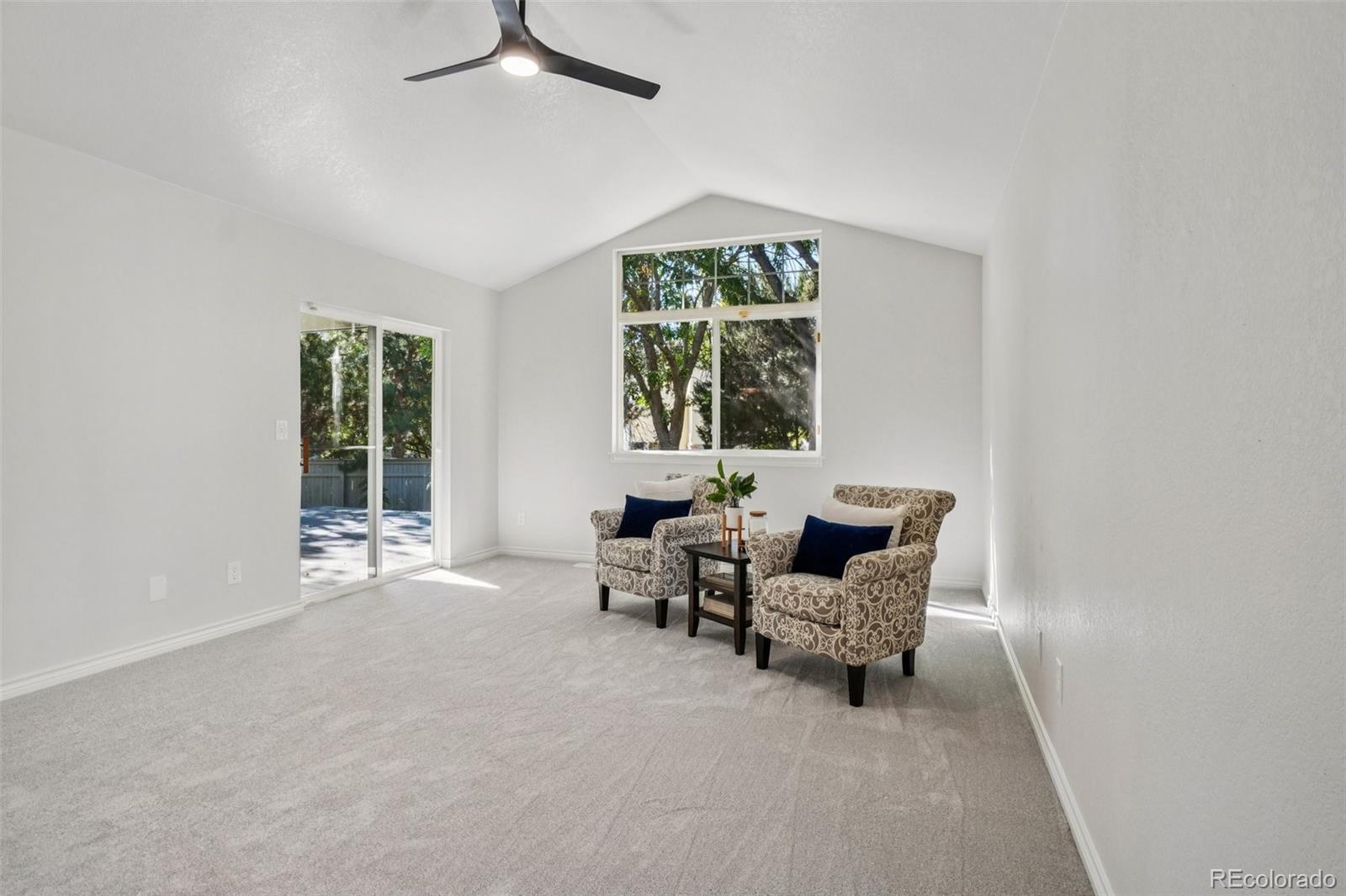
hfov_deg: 95.0
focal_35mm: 16
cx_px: 673
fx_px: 617
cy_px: 448
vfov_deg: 72.0
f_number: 8
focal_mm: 11
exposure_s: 1/50
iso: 400
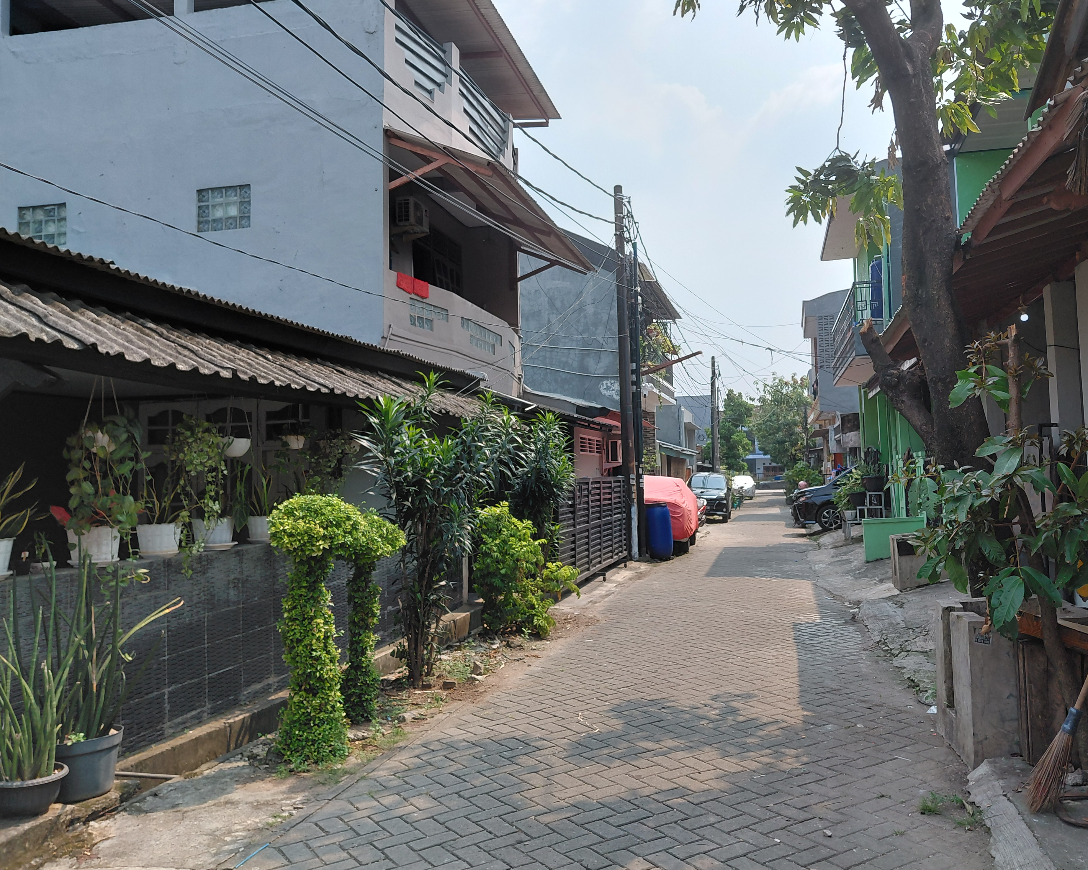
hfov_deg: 64.0
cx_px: 591
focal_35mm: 27
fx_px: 869
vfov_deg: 53.2
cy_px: 436
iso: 50
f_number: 1.8
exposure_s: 1/2326
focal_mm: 4.69
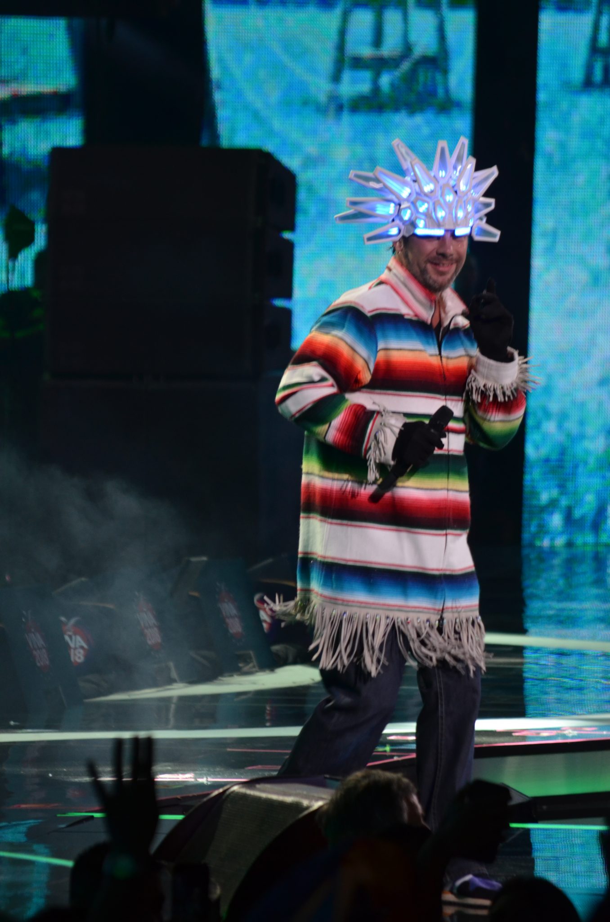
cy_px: 461
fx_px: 7661
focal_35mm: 300
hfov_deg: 4.6
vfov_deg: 6.9
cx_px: 305
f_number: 5.6
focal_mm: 200
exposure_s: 1/125
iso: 800
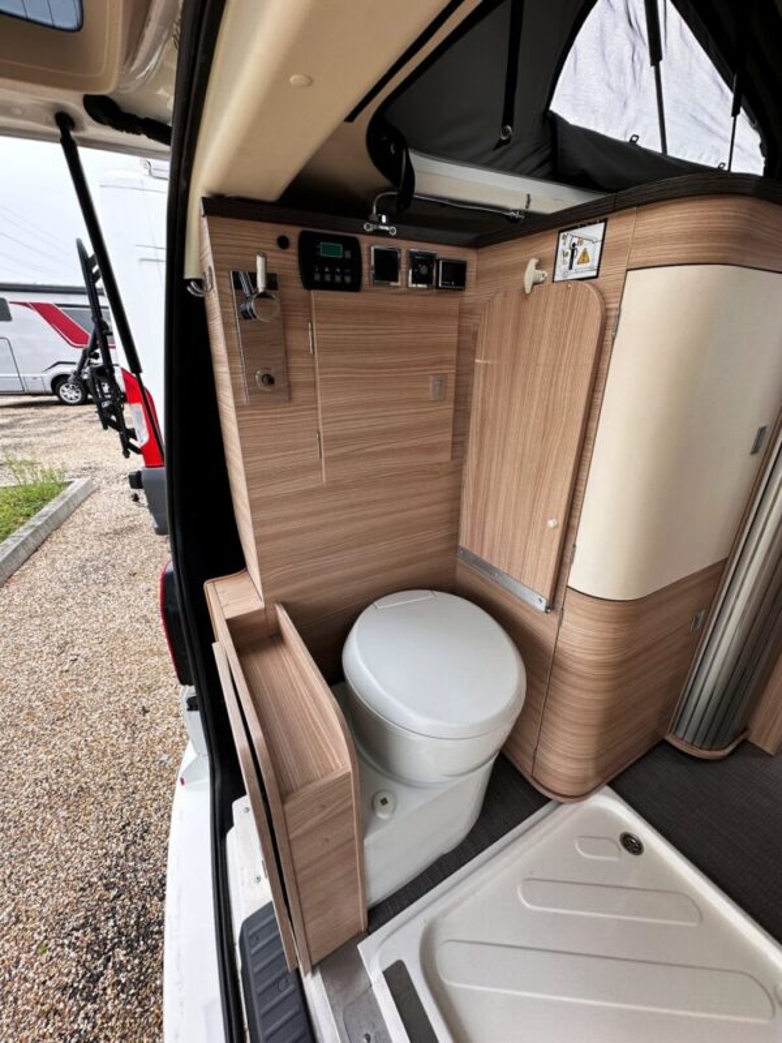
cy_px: 522
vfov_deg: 102.1
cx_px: 391
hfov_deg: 85.7
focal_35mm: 14
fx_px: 422
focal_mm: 2.22
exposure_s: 1/207
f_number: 2.2
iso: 40
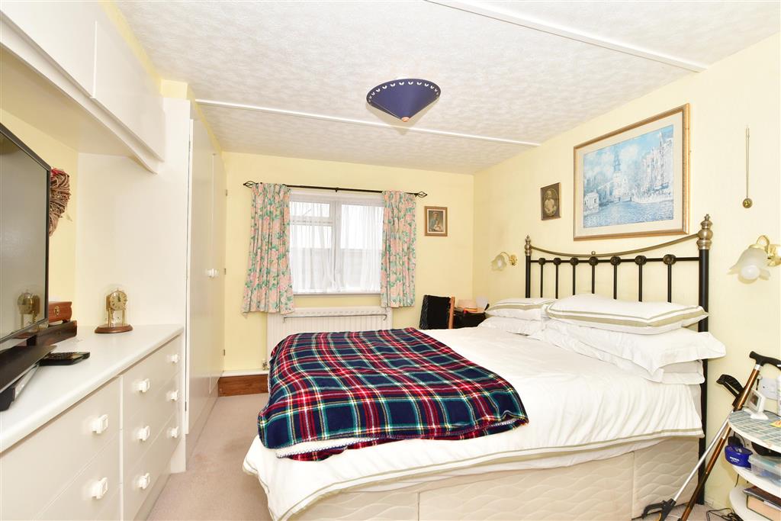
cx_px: 390
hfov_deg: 100.4
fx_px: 325
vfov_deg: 77.3
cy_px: 260
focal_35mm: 15
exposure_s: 1/20
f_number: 8
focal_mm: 10
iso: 200
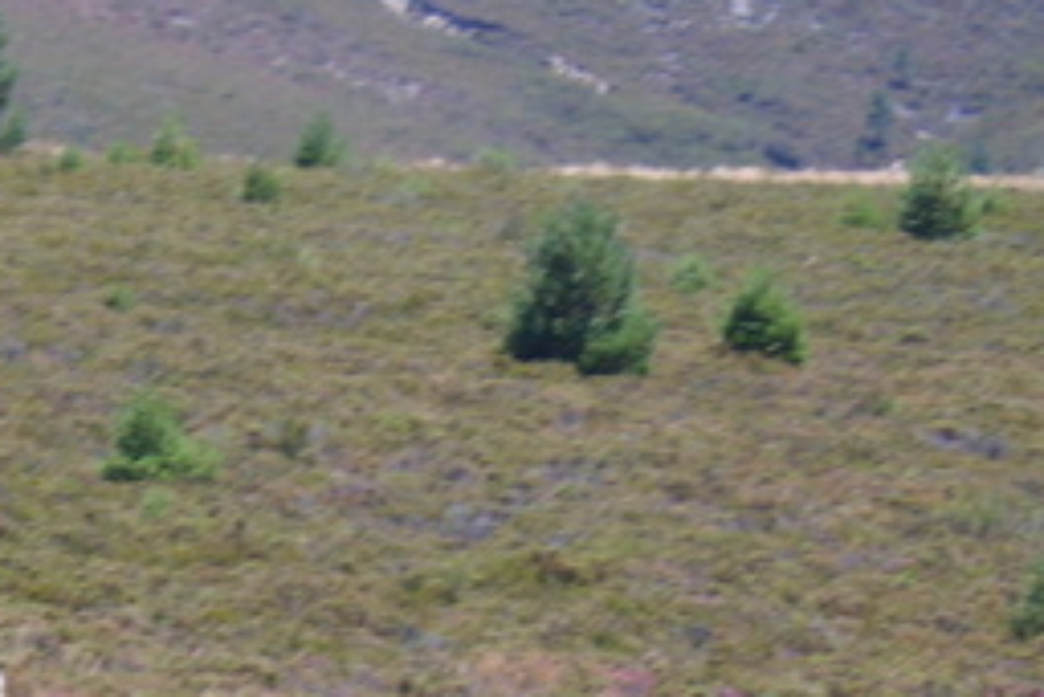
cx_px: 249
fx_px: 8676
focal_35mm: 299
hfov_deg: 6.9
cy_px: 815
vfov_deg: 4.6
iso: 50
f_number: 4.8
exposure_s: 1/180
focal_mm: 19.3
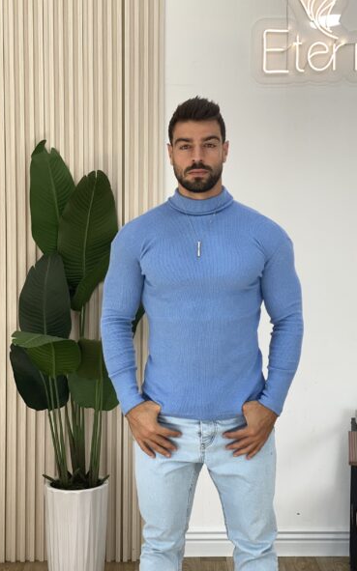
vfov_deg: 36.3
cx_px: 188
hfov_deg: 23.1
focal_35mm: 56
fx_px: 872
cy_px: 289
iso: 20
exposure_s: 1/100
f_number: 2
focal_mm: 6
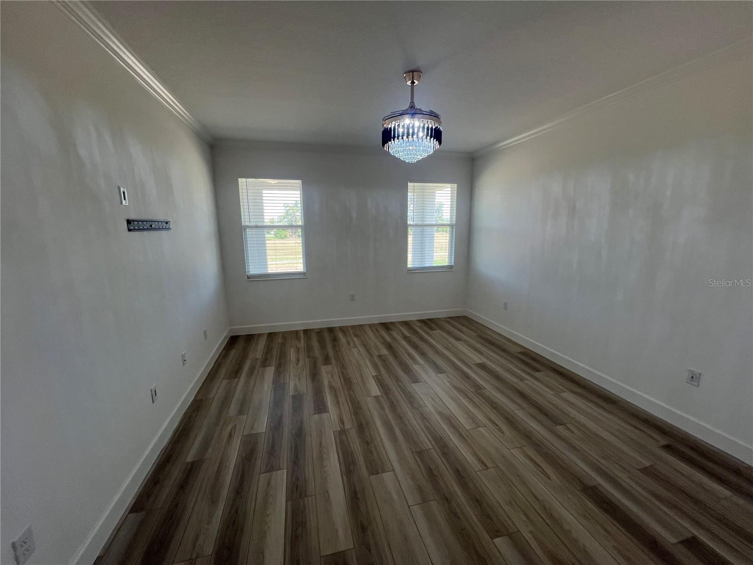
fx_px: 283
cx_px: 376
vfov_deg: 89.9
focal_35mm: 13
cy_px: 282
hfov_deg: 106.2
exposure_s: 1/120
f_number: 1.8
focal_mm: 1.57
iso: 100
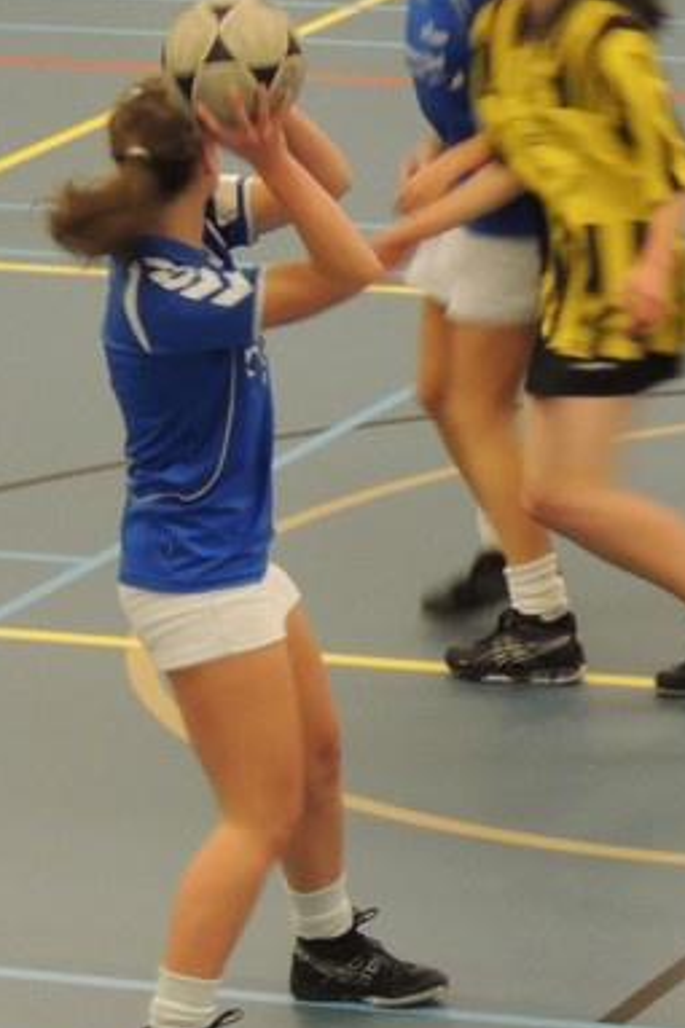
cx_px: 803
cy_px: 550
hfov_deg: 4.7
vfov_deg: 7.1
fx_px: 8341
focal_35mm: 292
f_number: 4.2
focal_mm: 18.7
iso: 400
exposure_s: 1/25
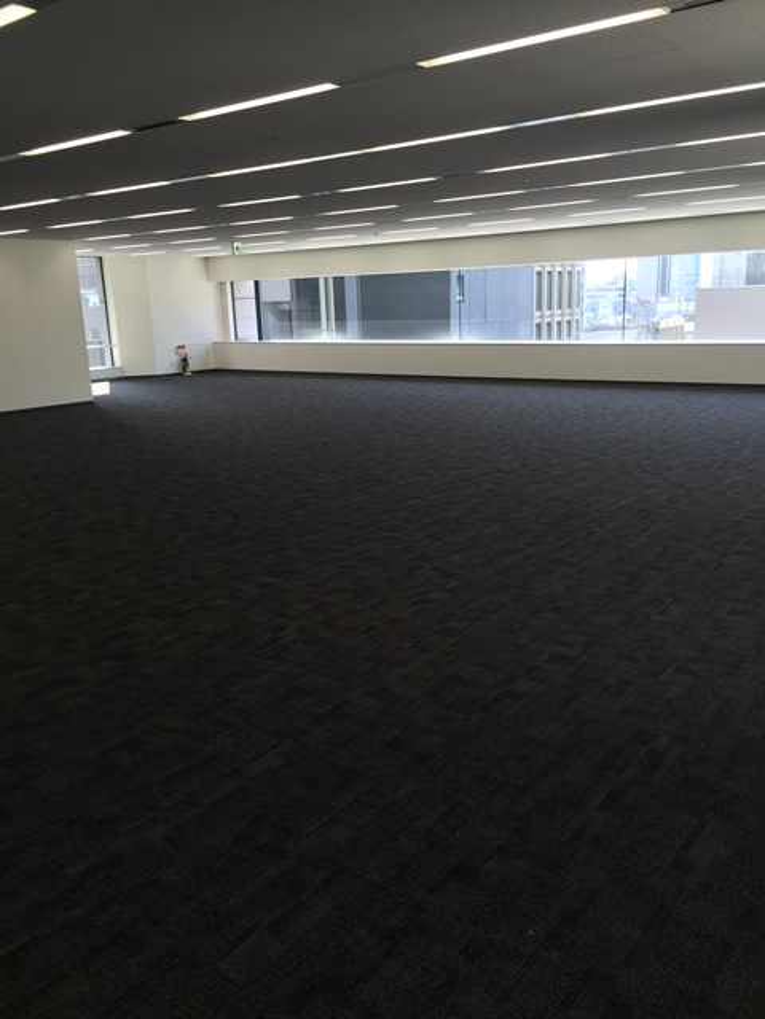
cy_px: 510
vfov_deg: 61.7
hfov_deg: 48.2
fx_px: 855
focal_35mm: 29
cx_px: 382
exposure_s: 1/120
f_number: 2.2
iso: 32
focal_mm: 4.15
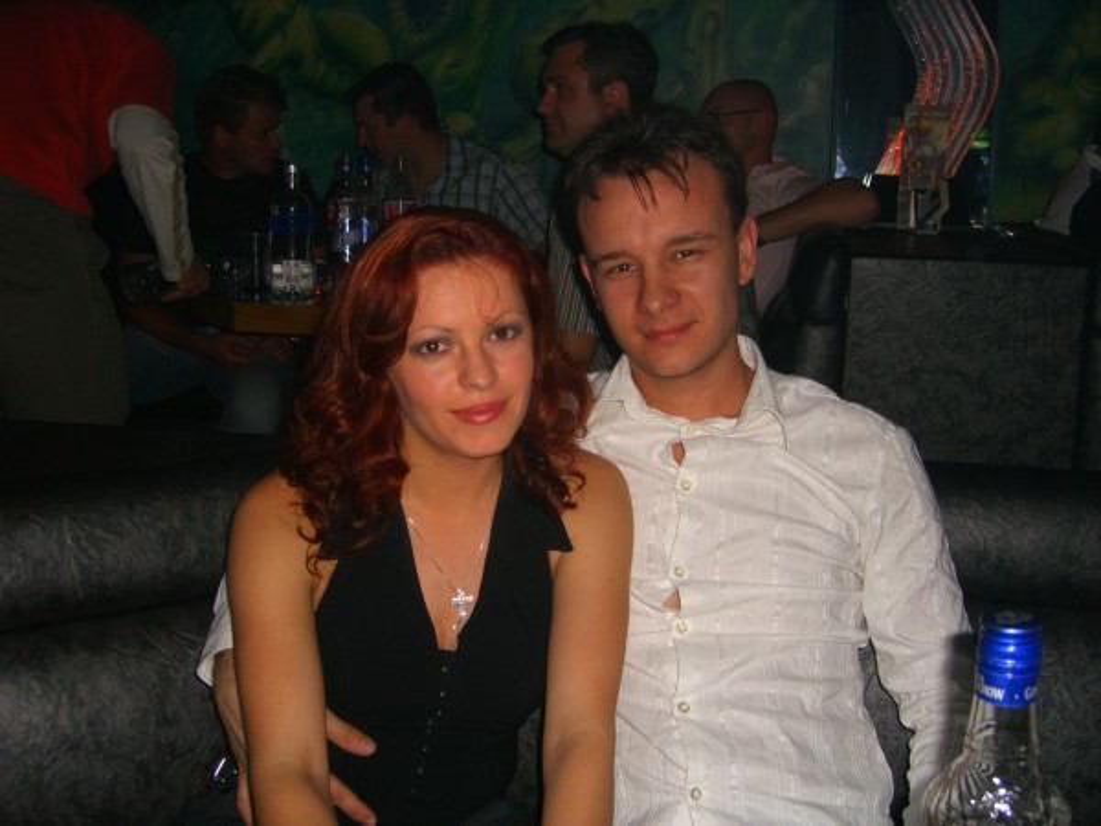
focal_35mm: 38
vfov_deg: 37.7
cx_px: 550
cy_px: 413
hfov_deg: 49.0
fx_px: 1209
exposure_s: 1/60
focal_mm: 7.9
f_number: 2.8
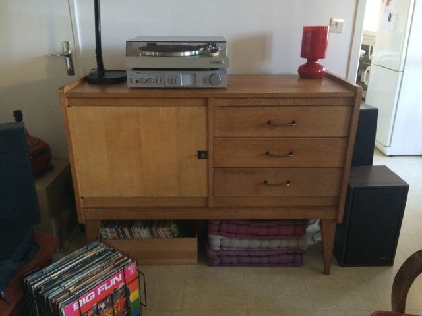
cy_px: 158
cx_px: 211
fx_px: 354
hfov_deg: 61.7
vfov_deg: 48.2
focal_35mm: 29
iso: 250
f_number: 2.2
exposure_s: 1/20
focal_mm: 4.15
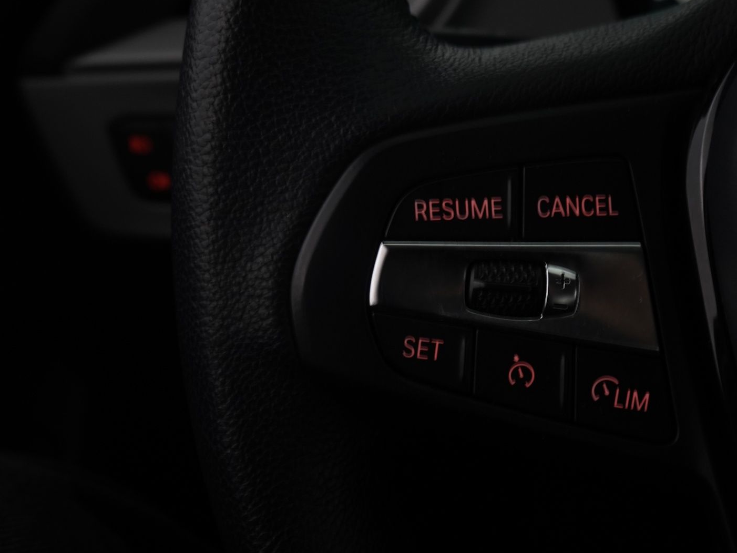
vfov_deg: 30.3
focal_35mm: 48
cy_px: 283
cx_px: 530
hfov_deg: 38.9
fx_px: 1022
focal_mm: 28
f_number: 7.1
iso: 1000
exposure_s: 1/10
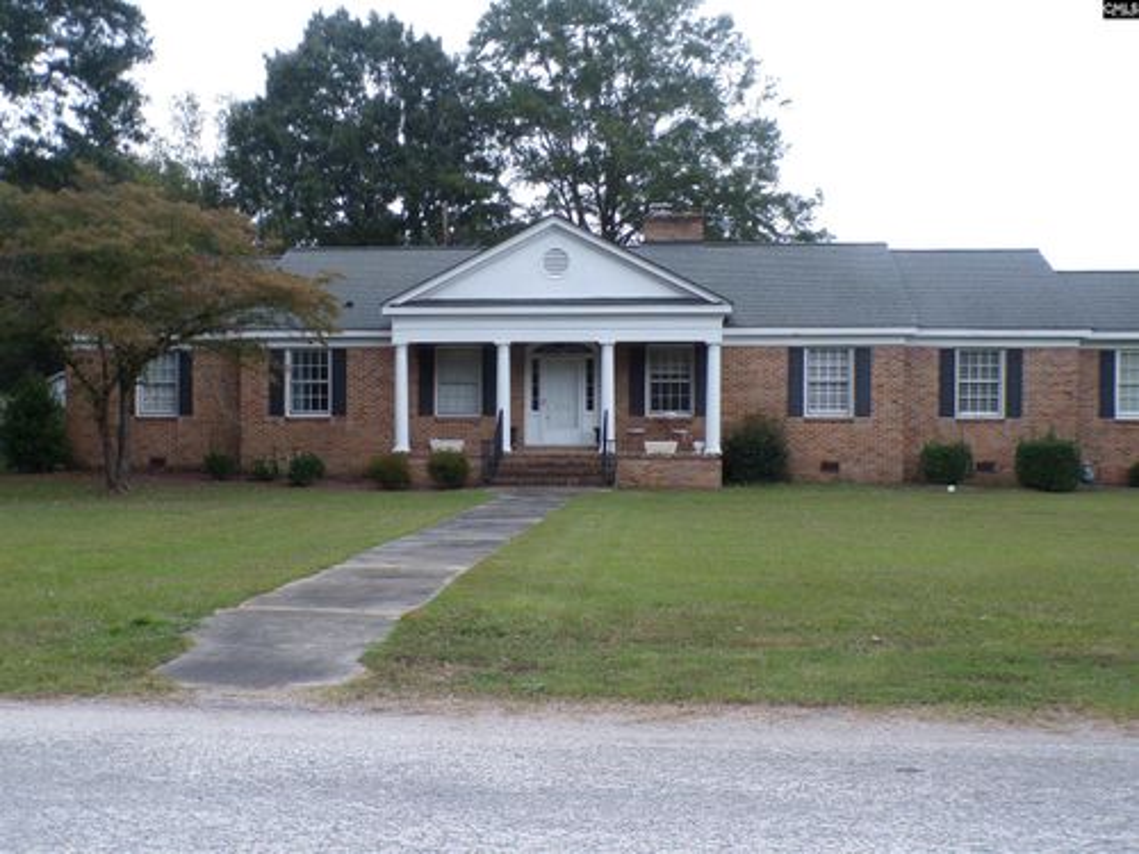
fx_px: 1217
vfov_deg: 38.7
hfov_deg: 50.1
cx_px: 570
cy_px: 427
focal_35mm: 37
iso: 100
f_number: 4.9
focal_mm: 6.6
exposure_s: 1/120
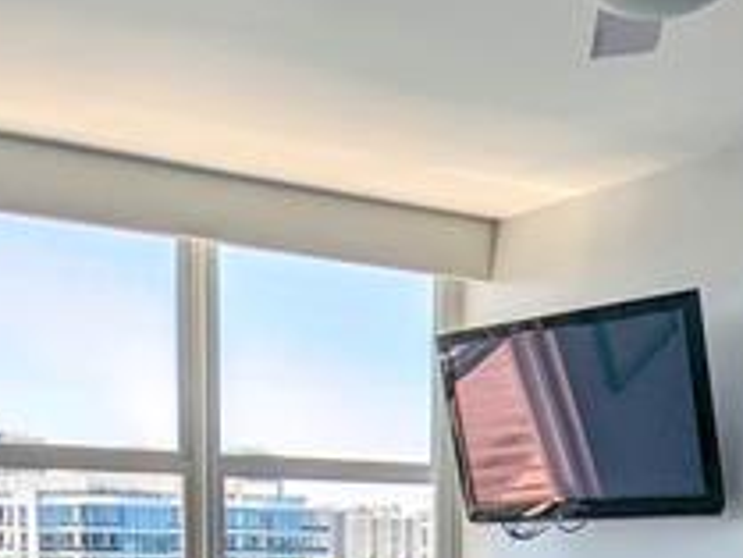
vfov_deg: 21.9
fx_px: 1310
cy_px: 707
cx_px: 450
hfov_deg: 31.6
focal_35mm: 61
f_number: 2.2
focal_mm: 2.35
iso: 44
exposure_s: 1/373
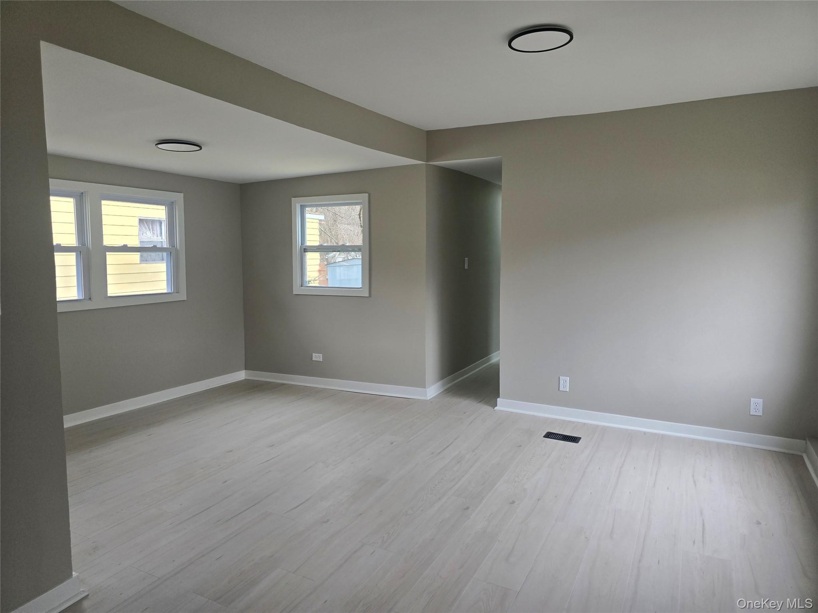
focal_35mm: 23
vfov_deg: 58.9
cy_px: 306
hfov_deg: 73.9
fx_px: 544
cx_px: 409
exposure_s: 1/180
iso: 64
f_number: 1.7
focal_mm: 6.3
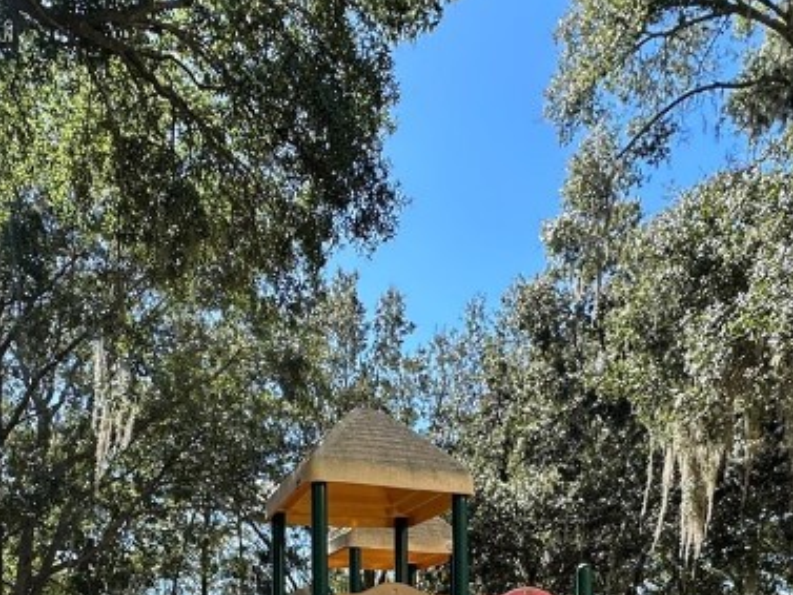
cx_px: 362
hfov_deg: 48.9
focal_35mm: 38
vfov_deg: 32.2
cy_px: 690
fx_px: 871
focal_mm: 2.22
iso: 40
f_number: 2.2
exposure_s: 1/354
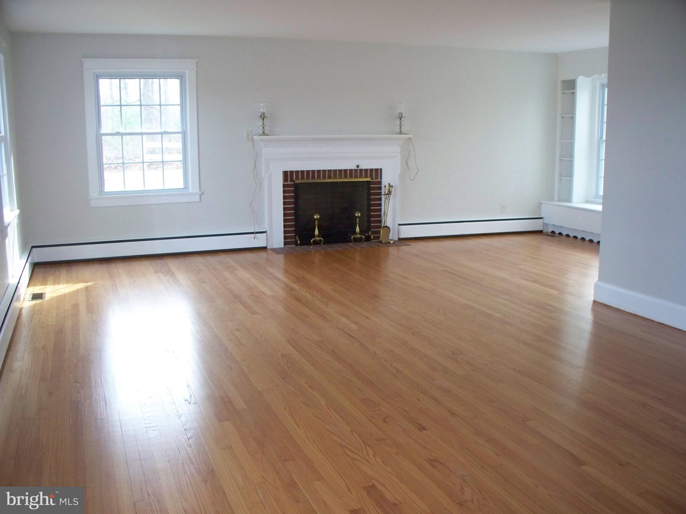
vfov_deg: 39.7
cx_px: 343
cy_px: 257
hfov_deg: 51.4
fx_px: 713
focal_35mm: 36
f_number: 2.8
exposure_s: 1/60
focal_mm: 7.54
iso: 250
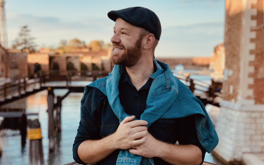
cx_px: 133
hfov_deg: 33.5
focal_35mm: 61
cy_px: 69
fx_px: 439
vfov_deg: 21.3
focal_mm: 6.6
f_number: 2.8
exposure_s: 1/317
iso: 20
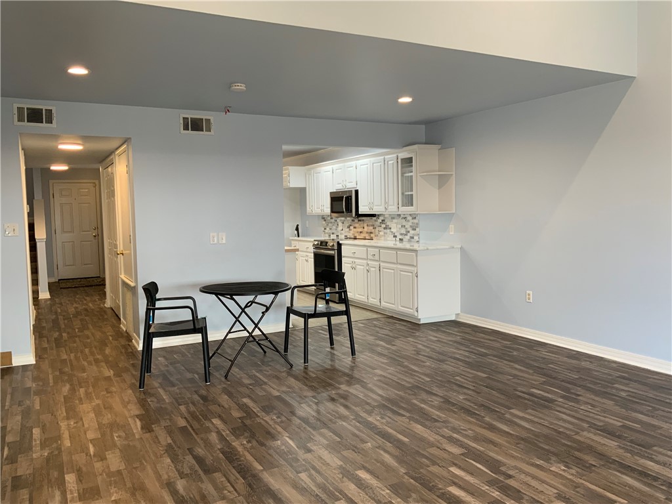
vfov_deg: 48.2
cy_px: 252
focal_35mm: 29
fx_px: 563
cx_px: 336
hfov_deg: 61.7
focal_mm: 3
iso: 80
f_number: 1.8
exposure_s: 1/60
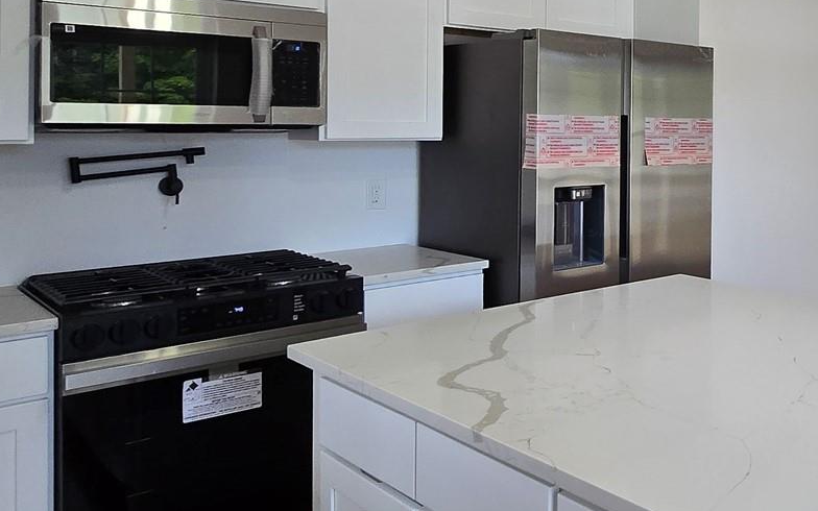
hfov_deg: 45.5
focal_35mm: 36
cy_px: 139
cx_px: 818
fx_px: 803
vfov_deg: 34.7
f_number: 2.2
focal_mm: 1.7
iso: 100
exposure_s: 1/60
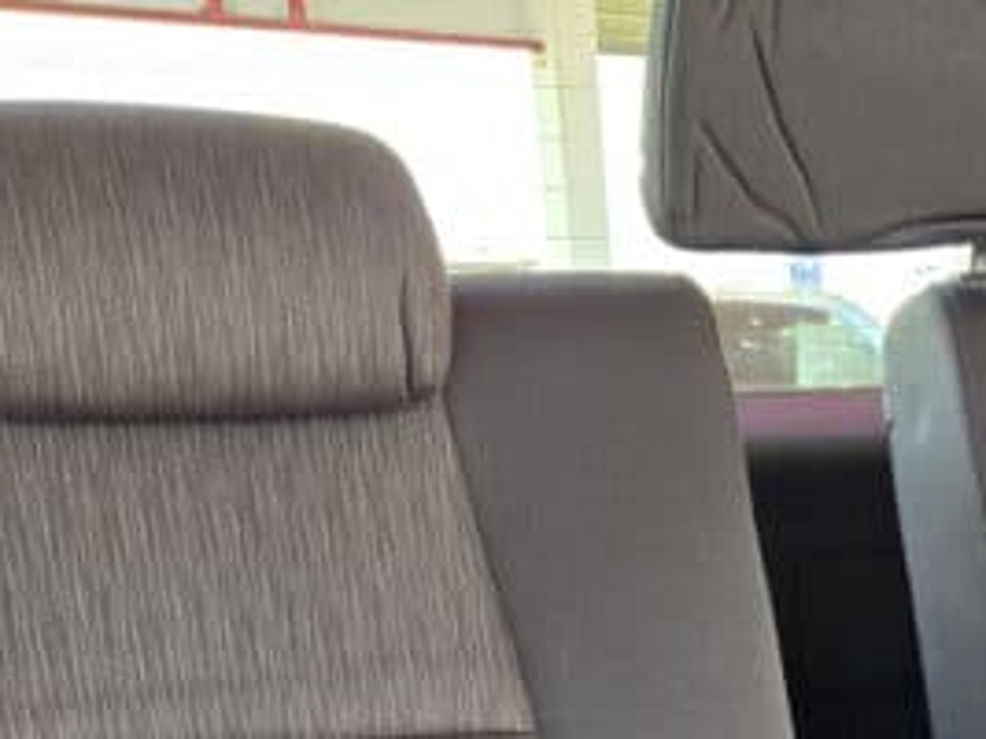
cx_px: 901
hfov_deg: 27.1
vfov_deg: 19.0
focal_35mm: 69
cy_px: 1079
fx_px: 1965
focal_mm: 5.4
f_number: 1.8
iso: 250
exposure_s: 1/100
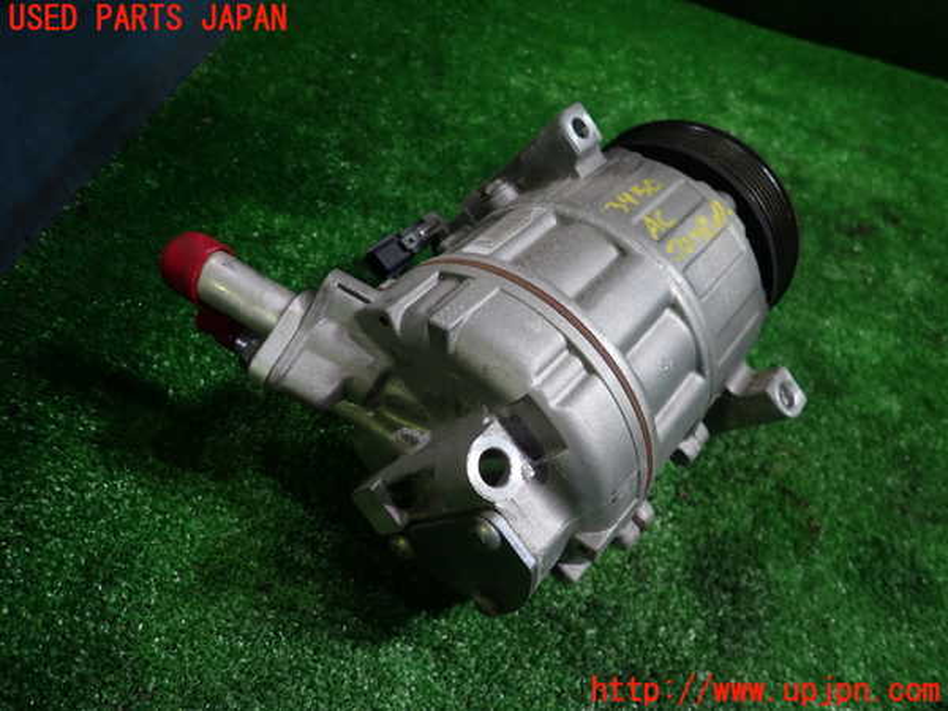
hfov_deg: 69.4
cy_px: 356
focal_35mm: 25
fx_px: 685
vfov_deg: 54.9
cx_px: 474
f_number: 2
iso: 200
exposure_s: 1/50
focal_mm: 4.5
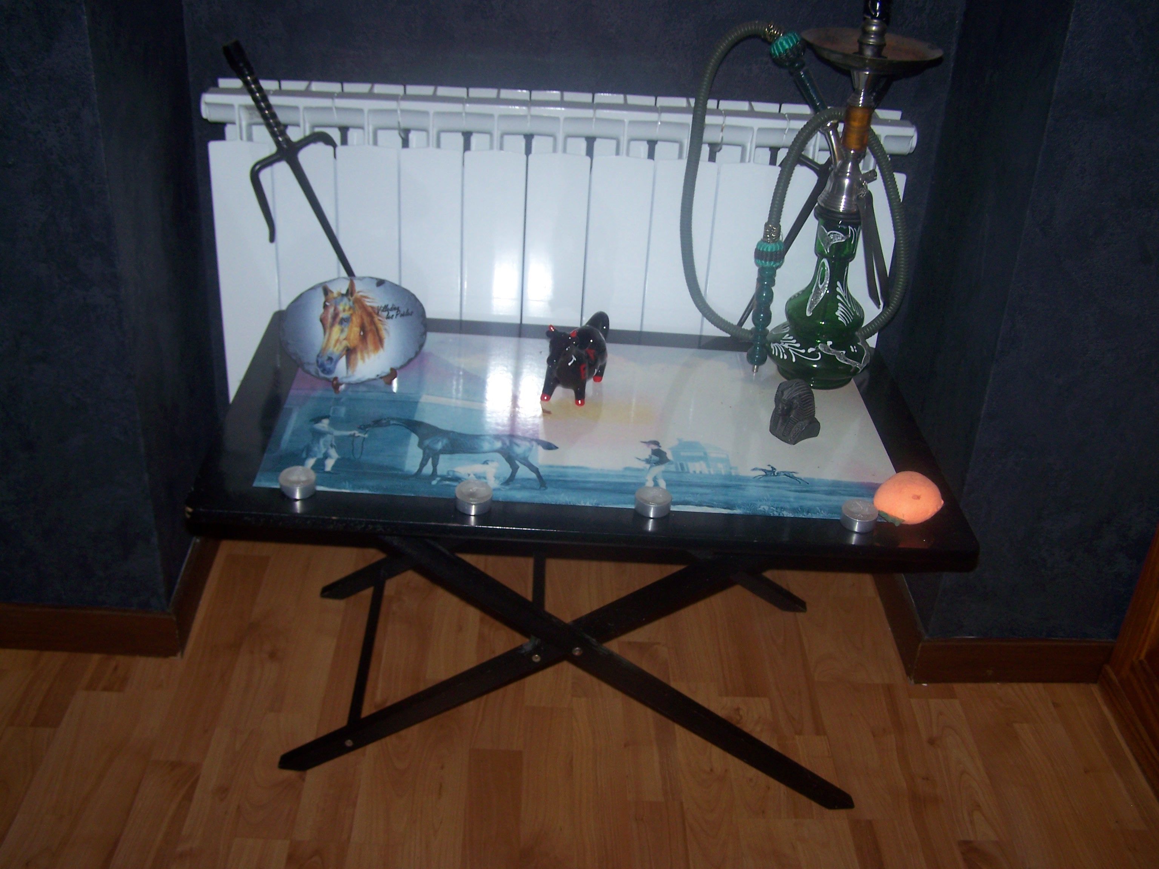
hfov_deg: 49.0
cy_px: 434
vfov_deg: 37.7
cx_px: 580
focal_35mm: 38
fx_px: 1272
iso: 80
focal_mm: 6.3
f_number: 2.8
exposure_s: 1/60
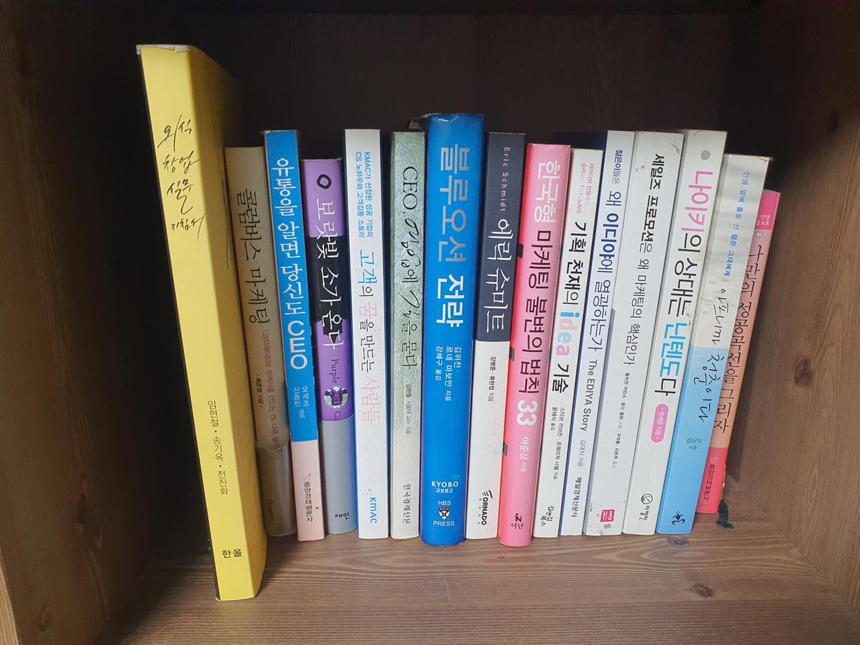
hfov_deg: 67.3
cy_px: 322
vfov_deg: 53.1
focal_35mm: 26
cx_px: 430
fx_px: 646
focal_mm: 4.3
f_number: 2.4
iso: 250
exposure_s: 1/40
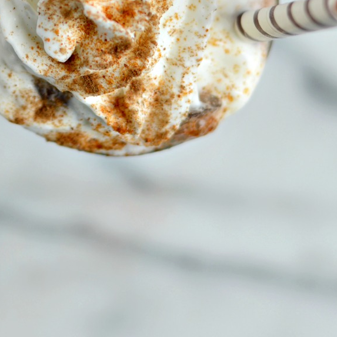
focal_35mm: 164
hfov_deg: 10.5
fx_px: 1806
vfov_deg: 10.4
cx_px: -61
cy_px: -133
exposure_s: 1/250
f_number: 2.8
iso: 140
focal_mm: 50
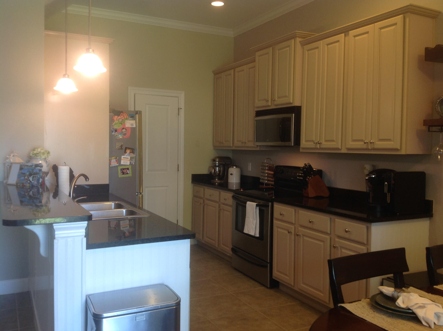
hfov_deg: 52.7
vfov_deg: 40.6
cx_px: 222
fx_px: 447
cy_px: 166
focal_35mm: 35
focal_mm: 4.28
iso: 64
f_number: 2.4
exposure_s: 1/20
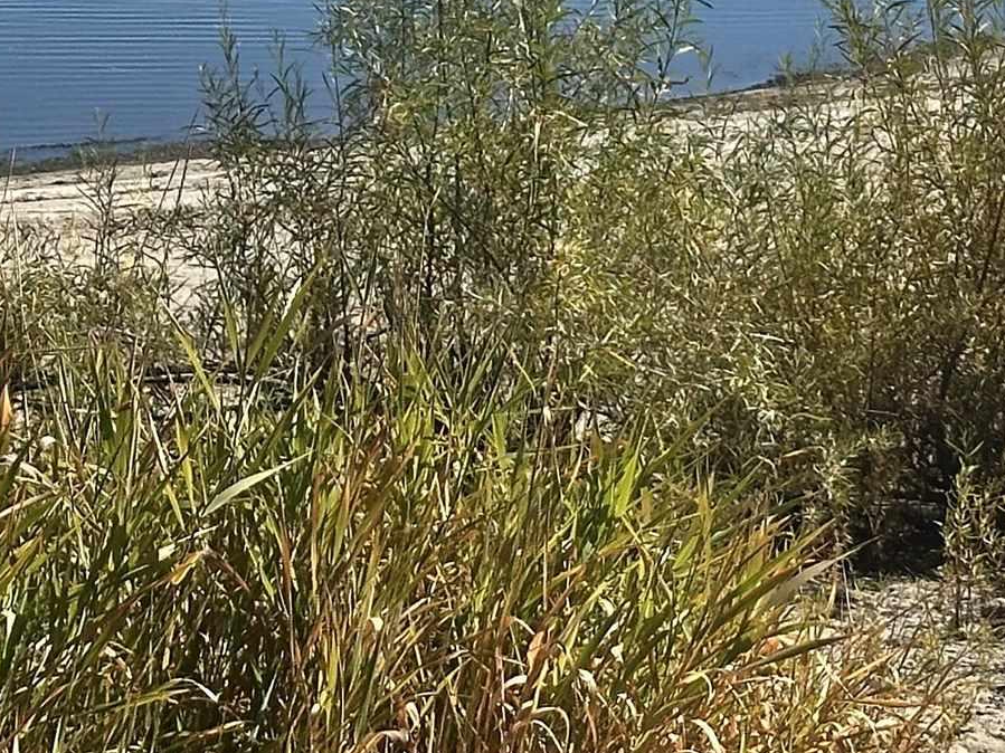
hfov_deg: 12.0
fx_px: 4761
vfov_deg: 8.8
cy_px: -384
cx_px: 903
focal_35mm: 164
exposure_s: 1/5556
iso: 64
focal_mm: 6.86
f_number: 1.78
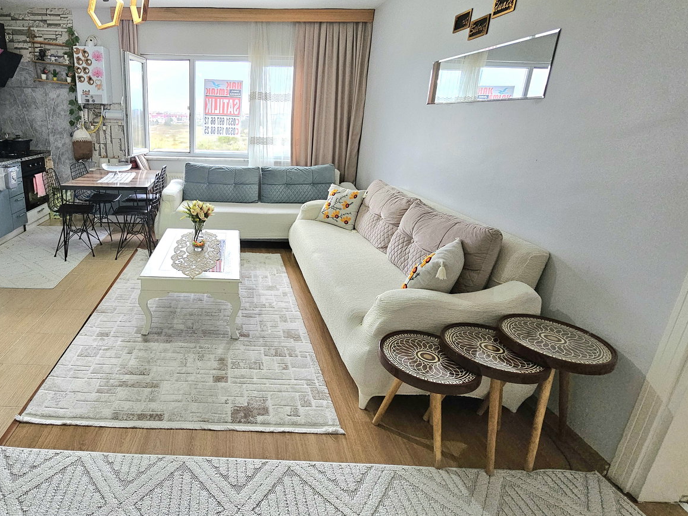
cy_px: 241
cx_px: 223
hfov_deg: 84.4
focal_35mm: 18
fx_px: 358
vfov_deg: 71.5
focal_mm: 2.2
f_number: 2.2
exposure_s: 1/50.3
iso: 320
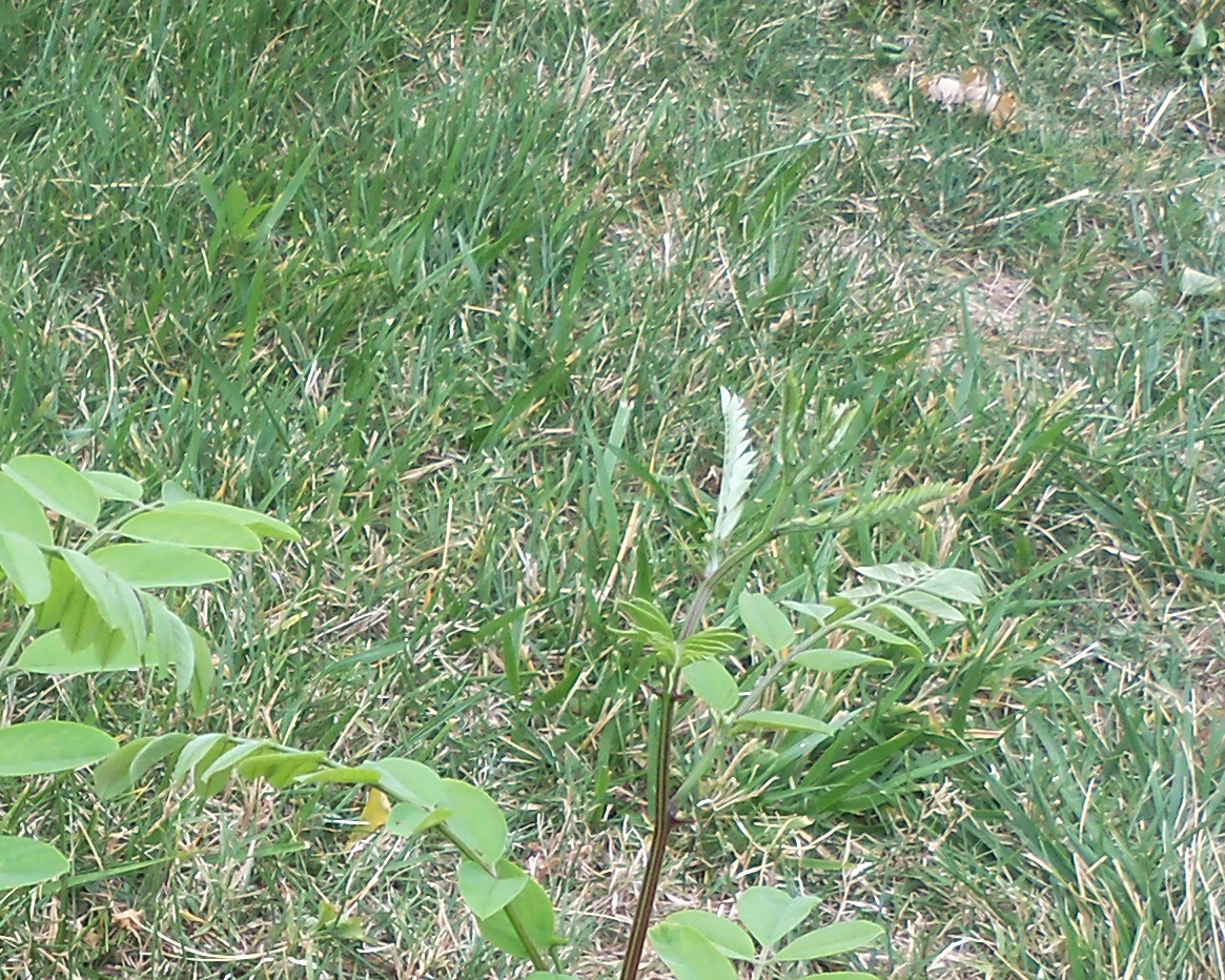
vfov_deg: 13.9
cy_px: 1258
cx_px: -82
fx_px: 3879
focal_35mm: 107
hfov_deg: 17.4
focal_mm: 6.2
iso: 64
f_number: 3.5
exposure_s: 1/100
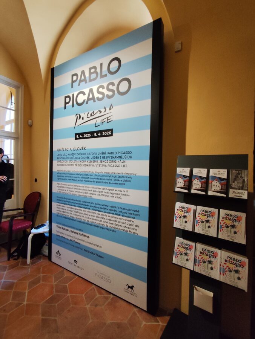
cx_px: 128
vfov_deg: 94.5
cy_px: 170
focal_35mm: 16
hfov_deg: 78.2
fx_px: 157
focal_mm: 1.65
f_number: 2.2
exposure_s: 1/50
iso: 250
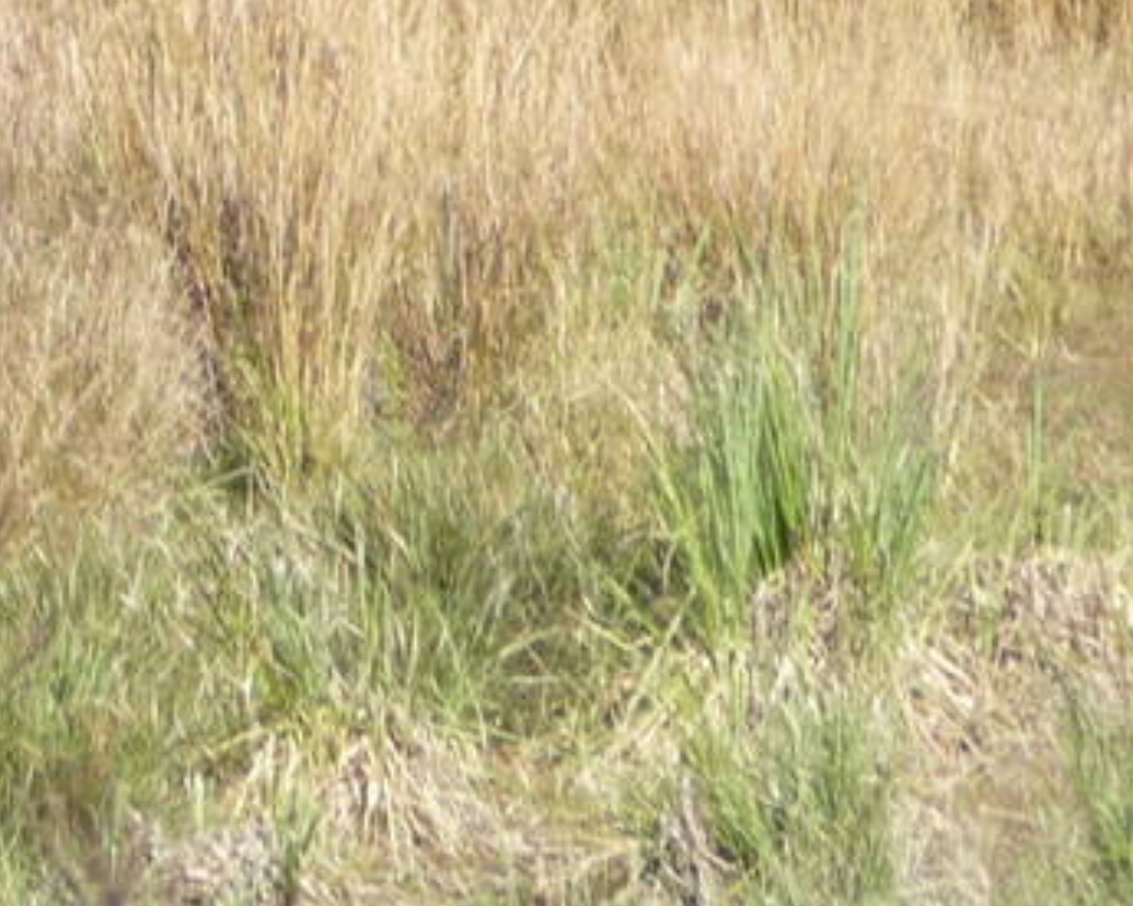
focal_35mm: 380
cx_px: -608
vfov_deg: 4.0
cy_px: -798
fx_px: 12742
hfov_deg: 5.0
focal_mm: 14.2
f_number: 4.7
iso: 125
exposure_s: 1/500
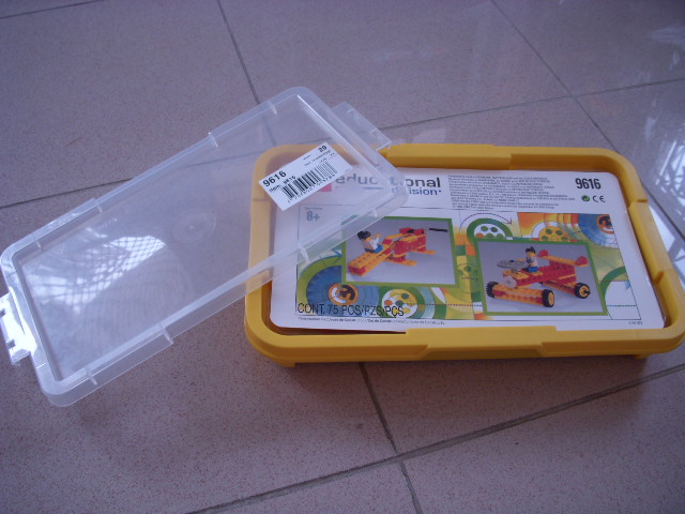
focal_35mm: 38
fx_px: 752
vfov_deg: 37.7
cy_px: 257
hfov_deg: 49.0
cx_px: 342
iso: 100
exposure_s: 1/30
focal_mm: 6.3
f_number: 3.3
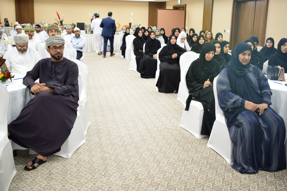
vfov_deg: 33.0
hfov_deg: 47.9
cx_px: 144
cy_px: 96
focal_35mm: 40
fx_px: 323
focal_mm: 27
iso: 500
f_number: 4
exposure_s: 1/30
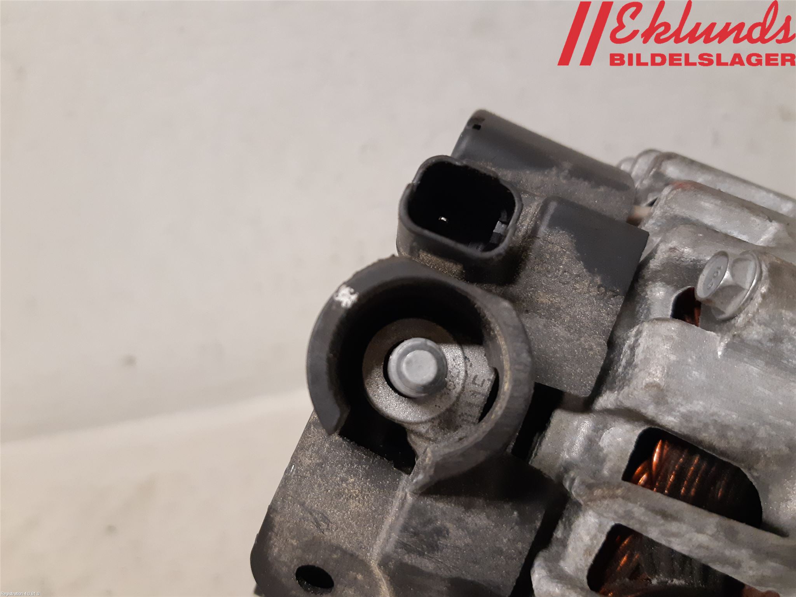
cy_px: 298
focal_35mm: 26
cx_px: 398
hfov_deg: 67.3
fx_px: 598
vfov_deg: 53.1
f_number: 1.7
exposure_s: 1/50
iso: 320
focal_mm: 3.93
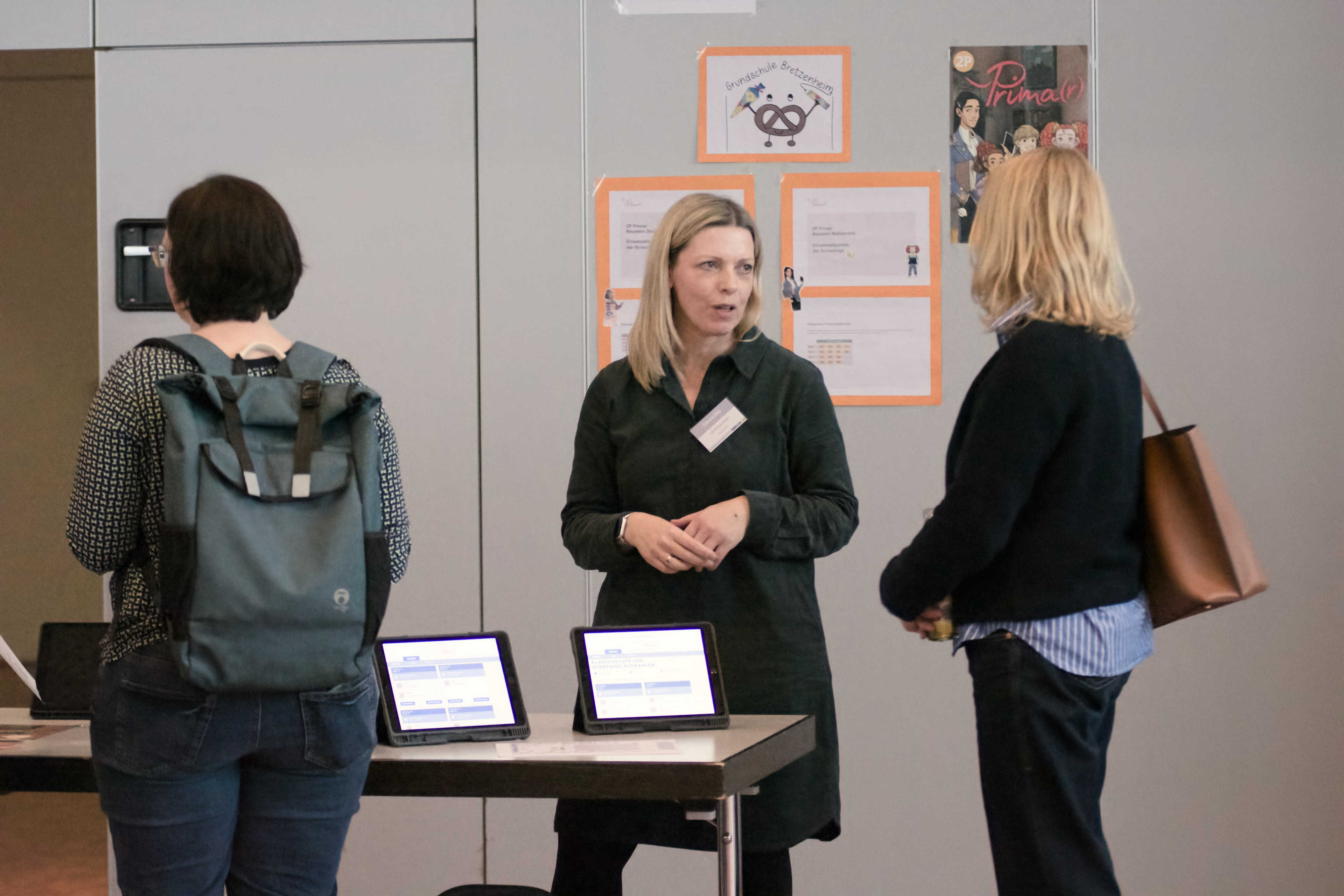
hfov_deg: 17.1
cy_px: 448
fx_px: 4480
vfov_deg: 11.4
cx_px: 672
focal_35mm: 120
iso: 6400
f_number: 2.8
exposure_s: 1/640
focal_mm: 80
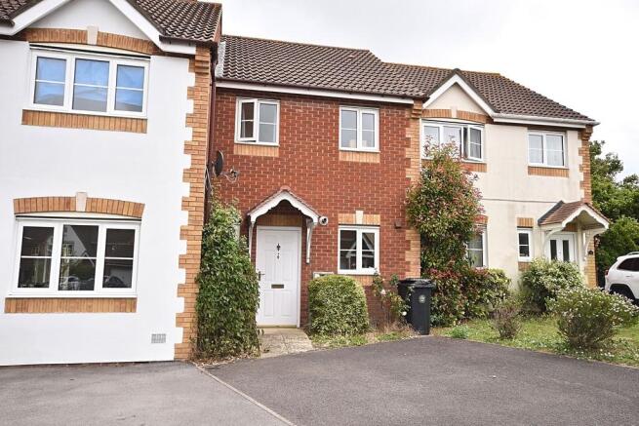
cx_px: 320
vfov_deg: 48.0
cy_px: 213
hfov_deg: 67.4
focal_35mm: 27
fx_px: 479
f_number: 9
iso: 100
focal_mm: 18
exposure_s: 1/200
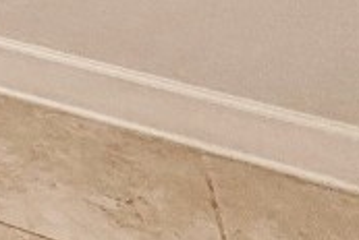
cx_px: -425
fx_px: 859
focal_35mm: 86
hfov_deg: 16.1
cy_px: -319
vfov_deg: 12.7
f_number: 2.2
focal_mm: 2.22
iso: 320
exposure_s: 1/120
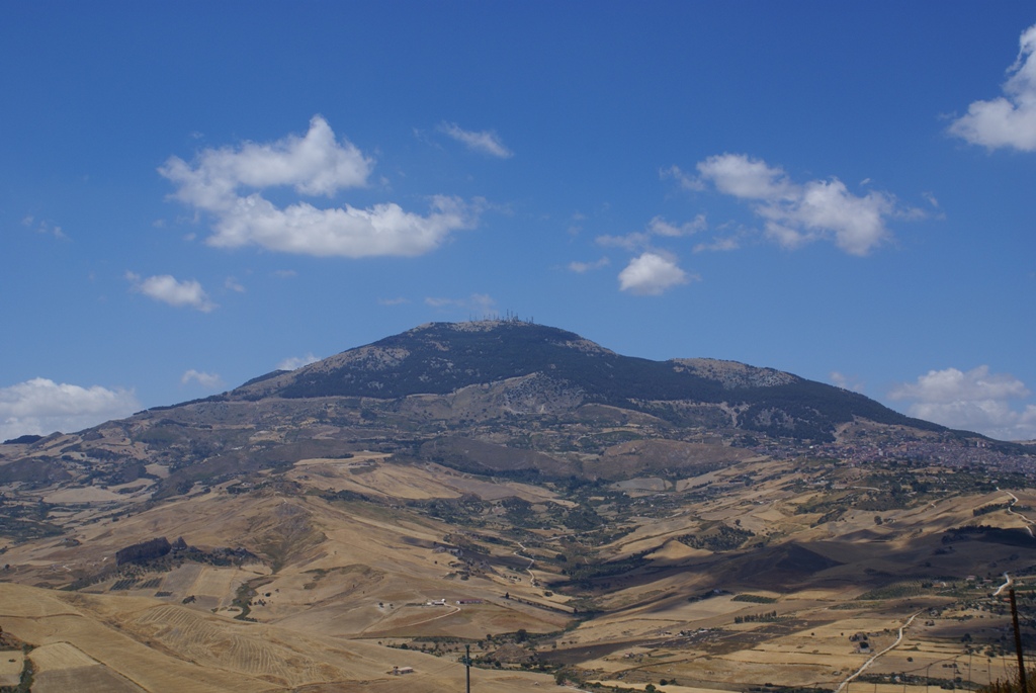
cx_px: 518
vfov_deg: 25.8
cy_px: 346
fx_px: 1512
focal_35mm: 52
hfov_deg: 37.8
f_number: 13
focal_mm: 35
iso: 100
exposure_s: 1/250
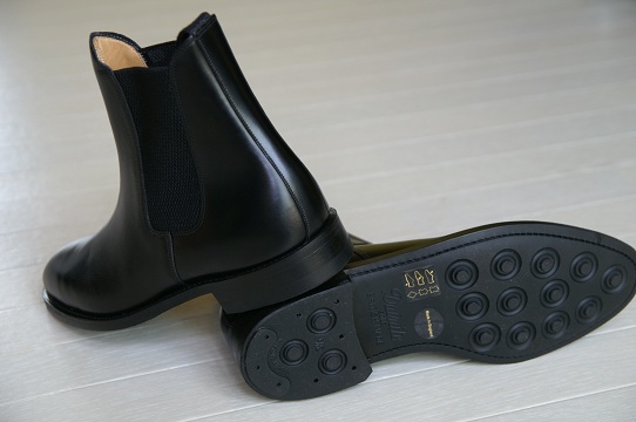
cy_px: 211
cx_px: 318
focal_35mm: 75
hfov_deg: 27.0
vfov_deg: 18.1
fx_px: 1323
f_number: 4
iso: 400
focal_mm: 50
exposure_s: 1/30
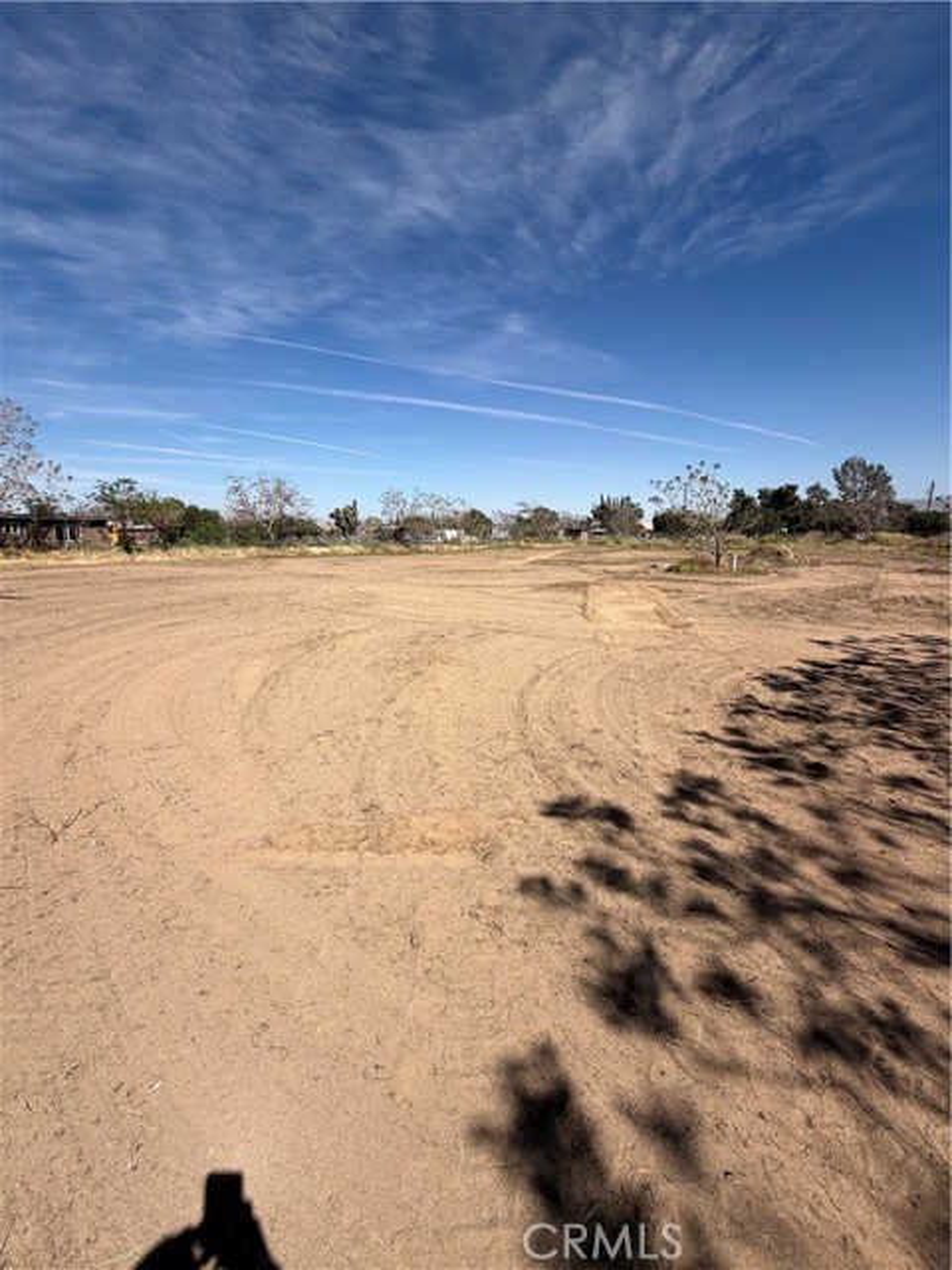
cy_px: 635
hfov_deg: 85.7
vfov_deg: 102.1
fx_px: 513
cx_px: 476
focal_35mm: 14
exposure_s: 1/1167
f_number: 2.2
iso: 20
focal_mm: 2.22
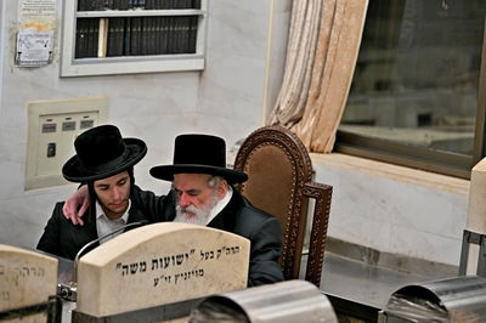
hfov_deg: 18.3
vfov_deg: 12.2
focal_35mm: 112
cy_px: 162
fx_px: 1511
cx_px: 243
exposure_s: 1/200
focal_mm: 112
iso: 320
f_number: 2.8
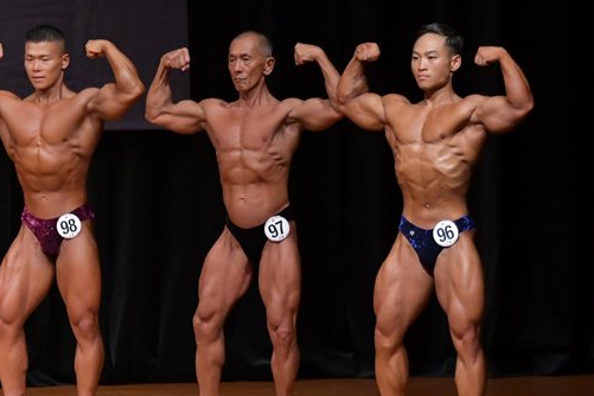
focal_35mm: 348
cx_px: 178
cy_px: 270
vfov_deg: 3.9
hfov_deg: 5.9
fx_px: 5742
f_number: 5.6
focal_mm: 150
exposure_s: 1/400
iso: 5000
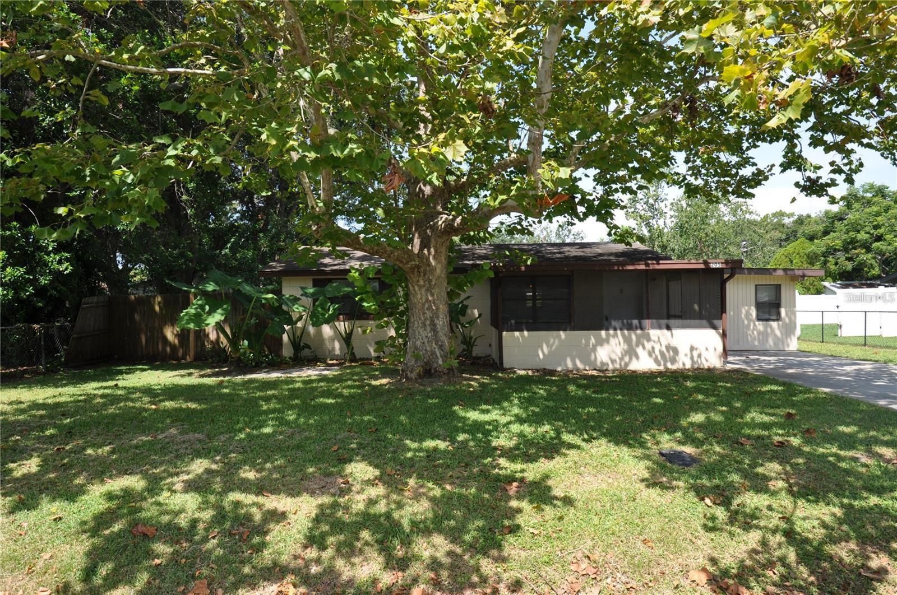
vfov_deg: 56.0
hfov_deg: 77.4
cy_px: 298
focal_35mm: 22
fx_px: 560
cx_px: 448
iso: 200
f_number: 7.1
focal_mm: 15
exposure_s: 1/200
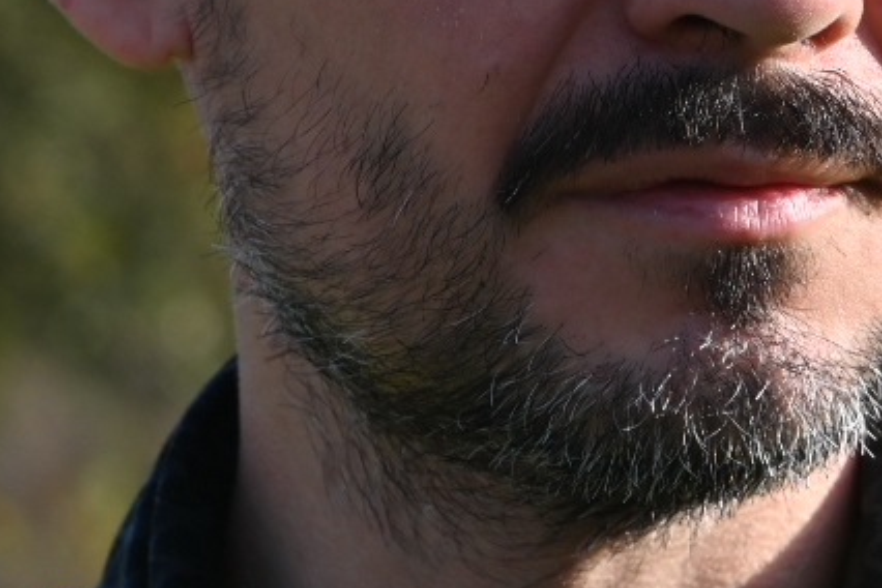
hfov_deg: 4.7
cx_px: 741
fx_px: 10706
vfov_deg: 3.1
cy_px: -135
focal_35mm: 437
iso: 125
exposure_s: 1/200
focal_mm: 115
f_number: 10
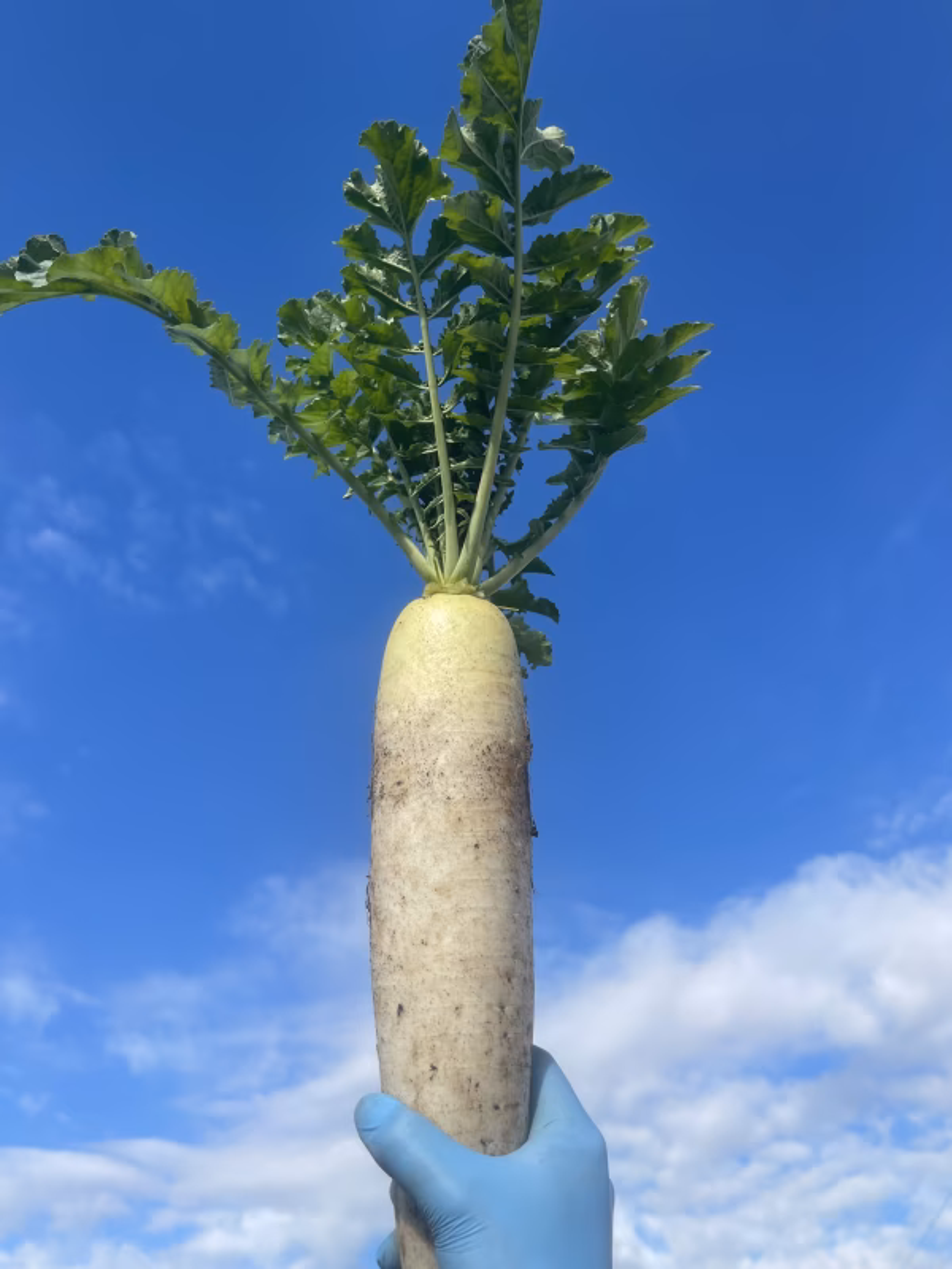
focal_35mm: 25
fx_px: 917
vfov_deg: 69.4
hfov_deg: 54.9
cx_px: 476
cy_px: 634
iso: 32
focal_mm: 5.1
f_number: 1.6
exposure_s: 1/2660
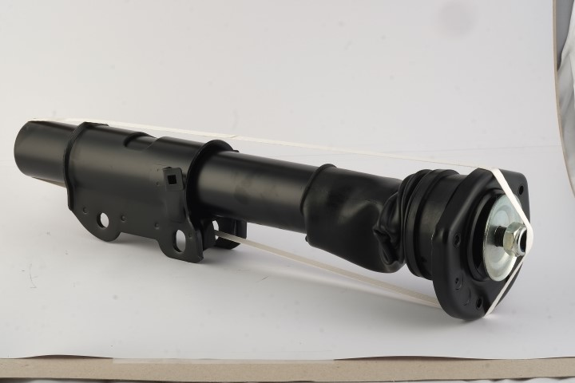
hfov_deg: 22.6
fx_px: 1437
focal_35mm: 90
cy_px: 192
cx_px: 288
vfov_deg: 15.2
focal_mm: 60
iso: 100
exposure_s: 1/125
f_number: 22
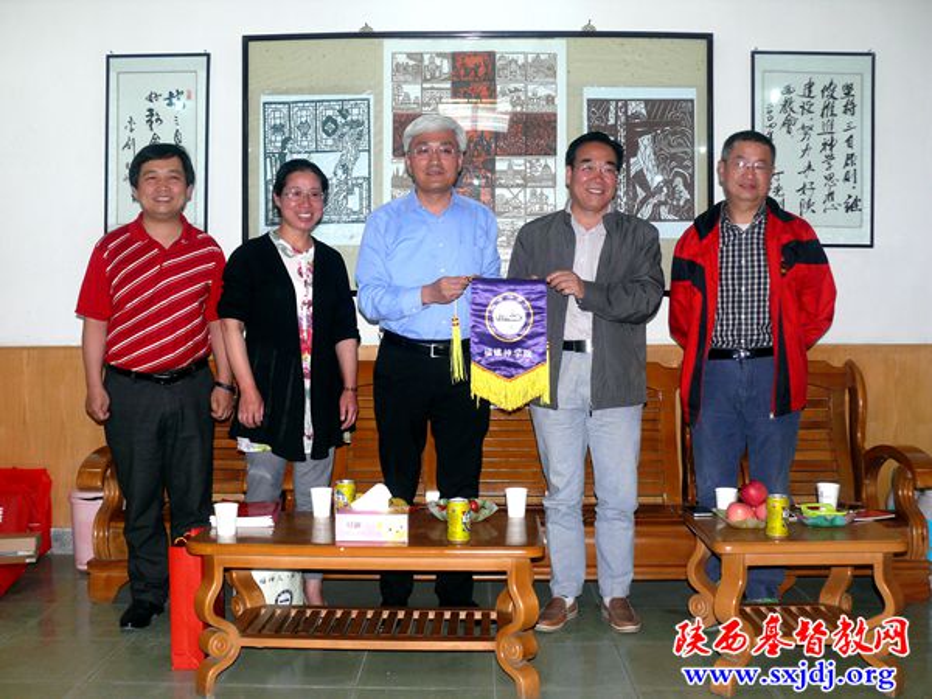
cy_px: 350
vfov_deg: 37.7
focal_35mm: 38
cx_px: 466
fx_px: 1023
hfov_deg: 49.0
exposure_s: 1/30
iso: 160
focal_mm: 8
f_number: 2.8
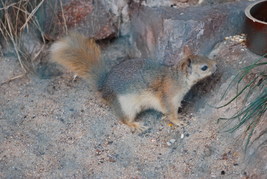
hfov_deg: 14.4
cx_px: 134
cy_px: 90
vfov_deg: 9.7
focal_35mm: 142
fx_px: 1058
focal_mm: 95
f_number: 4.2
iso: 280
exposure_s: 1/125
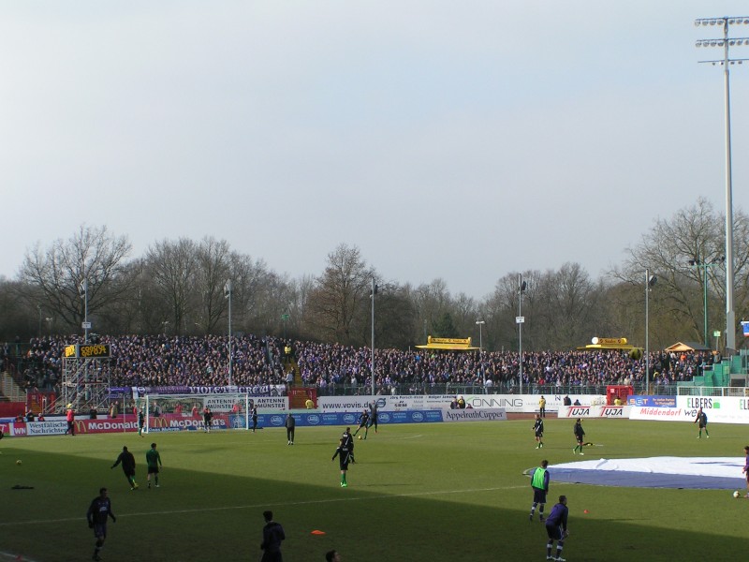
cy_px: 281
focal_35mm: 72
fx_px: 1558
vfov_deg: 20.4
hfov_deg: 27.0
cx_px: 374
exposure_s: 1/320
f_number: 6.3
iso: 50
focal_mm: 11
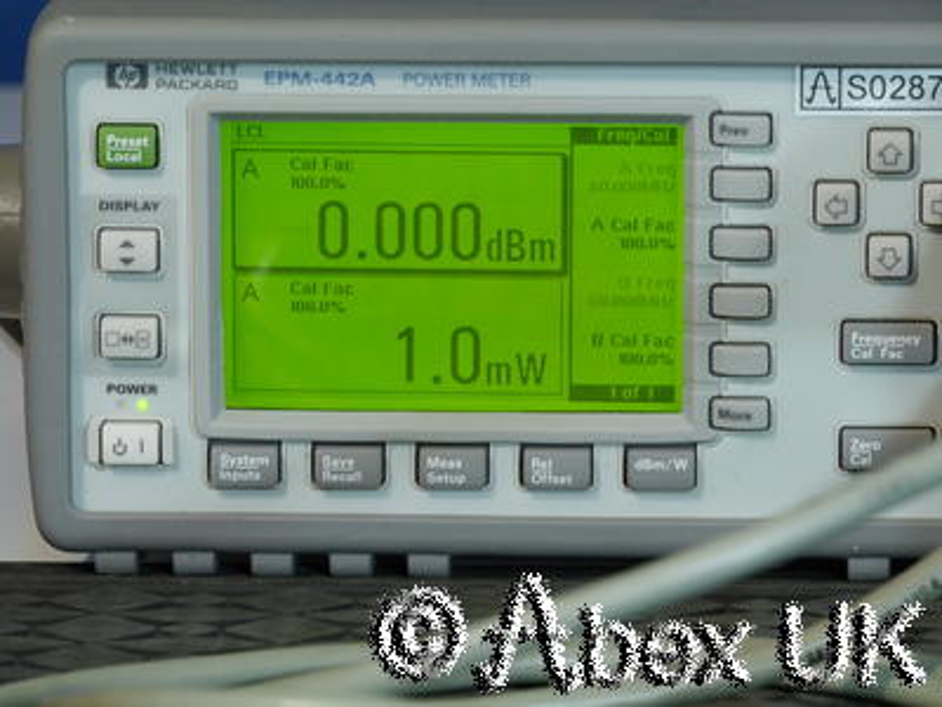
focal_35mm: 280
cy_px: 354
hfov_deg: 7.1
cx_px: 471
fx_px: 7620
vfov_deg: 5.3
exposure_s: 1/2.5
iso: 400
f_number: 11
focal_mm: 140
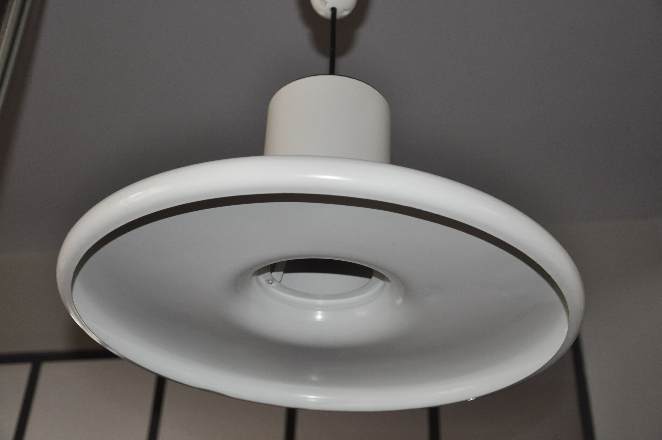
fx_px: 937
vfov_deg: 26.4
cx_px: 331
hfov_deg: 38.9
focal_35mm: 51
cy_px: 220
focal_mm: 34
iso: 800
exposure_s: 1/60
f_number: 4.2
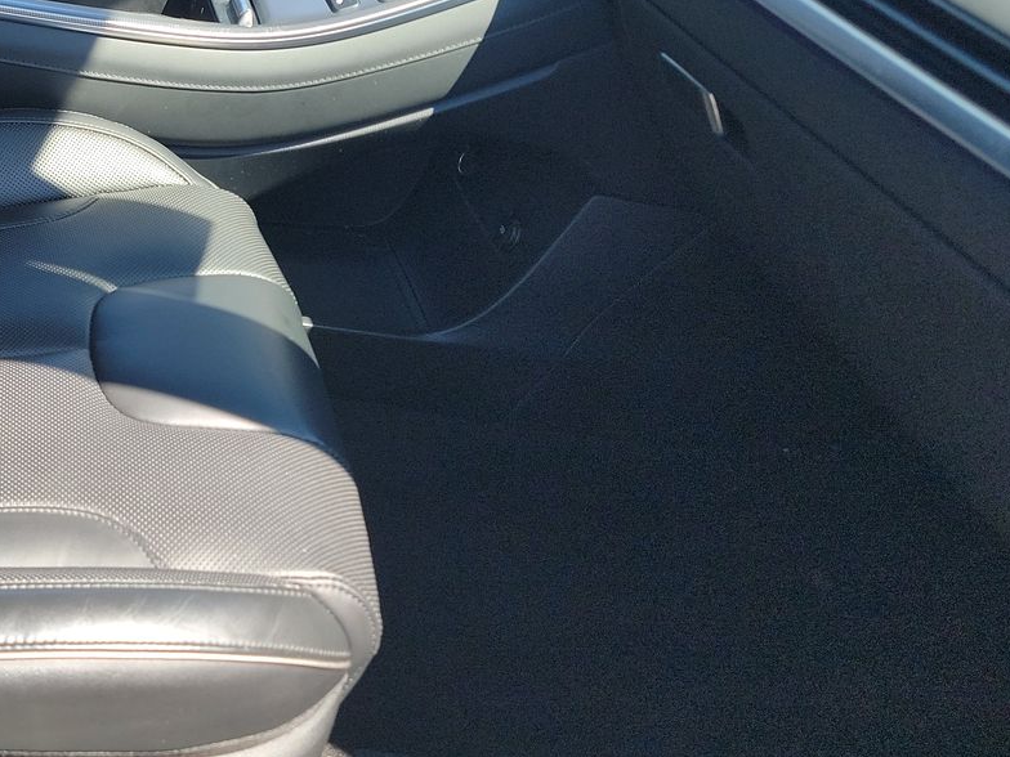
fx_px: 1430
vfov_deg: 28.0
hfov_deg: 35.2
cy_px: 8
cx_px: -6
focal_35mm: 49
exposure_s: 1/125
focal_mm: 6.7
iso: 50
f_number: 1.8
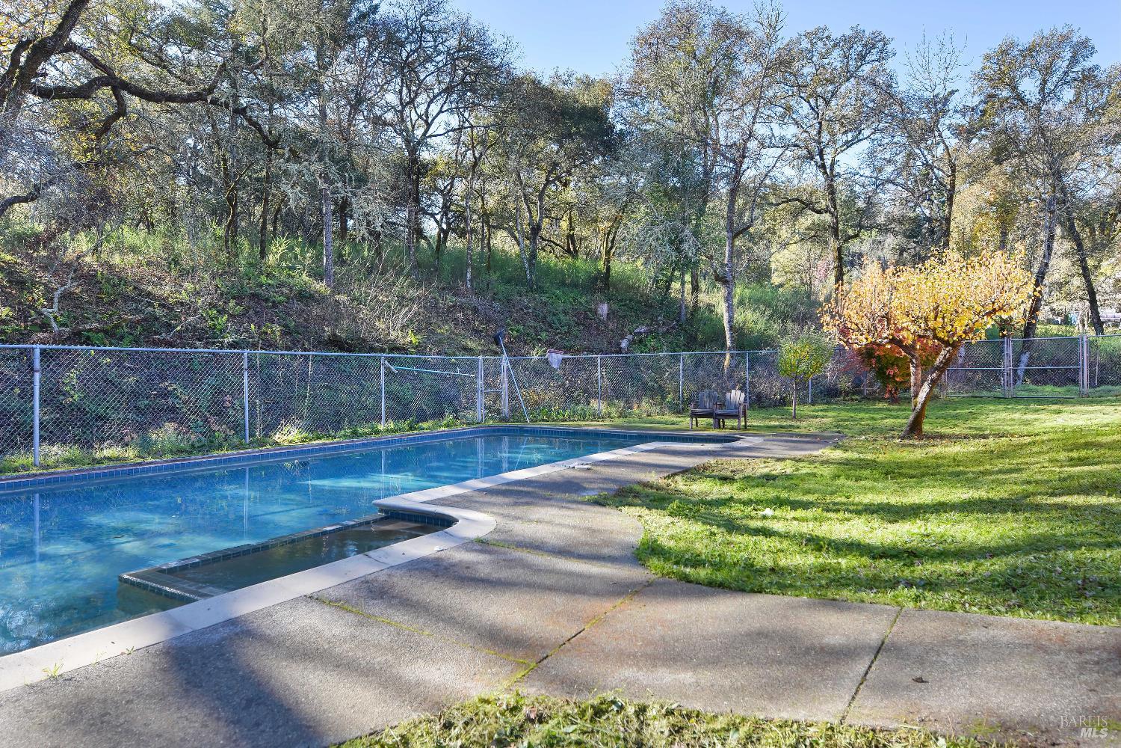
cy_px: 374
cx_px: 560
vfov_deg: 59.5
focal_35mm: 21
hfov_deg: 81.2
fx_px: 654
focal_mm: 14
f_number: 5
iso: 100
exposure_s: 1/100
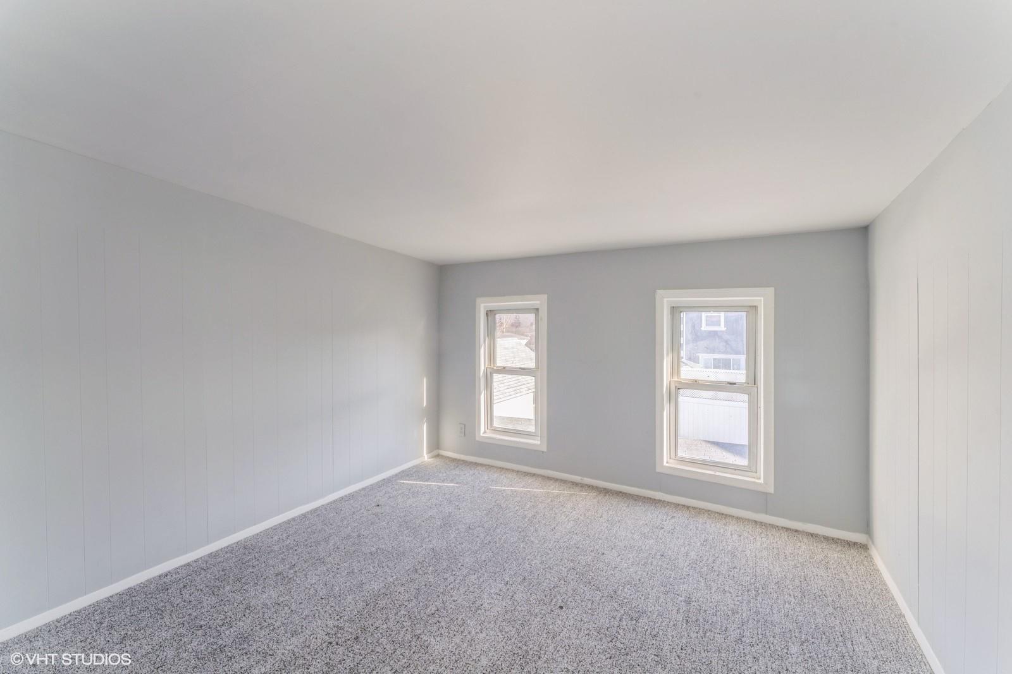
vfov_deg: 81.2
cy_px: 337
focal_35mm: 14
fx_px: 393
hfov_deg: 104.3
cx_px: 506
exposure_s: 1/10
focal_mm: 14
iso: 100
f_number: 11
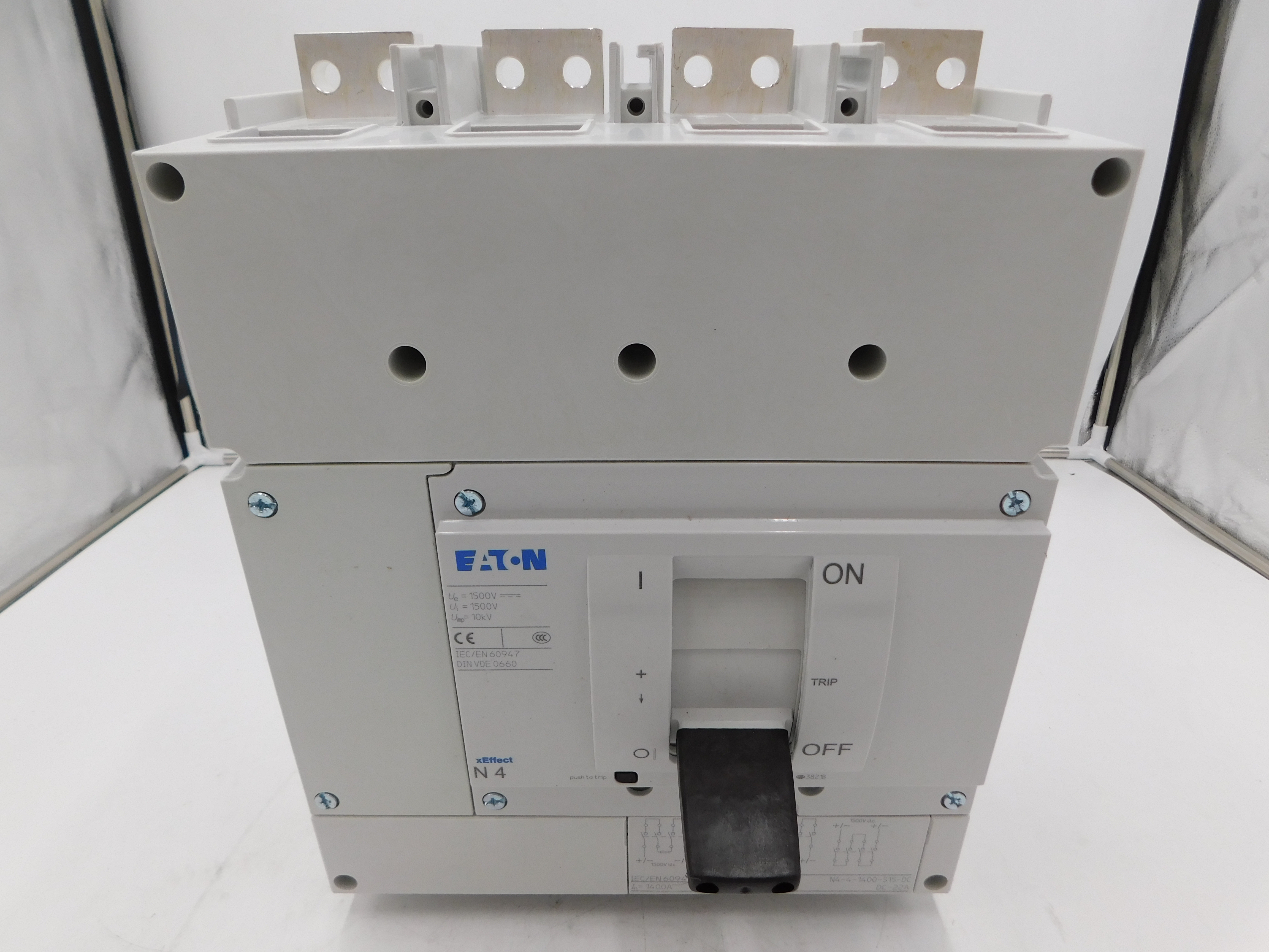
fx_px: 843
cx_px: 634
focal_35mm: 23
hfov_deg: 73.9
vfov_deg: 58.9
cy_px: 476
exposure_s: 1/100
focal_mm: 4
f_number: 3
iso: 125
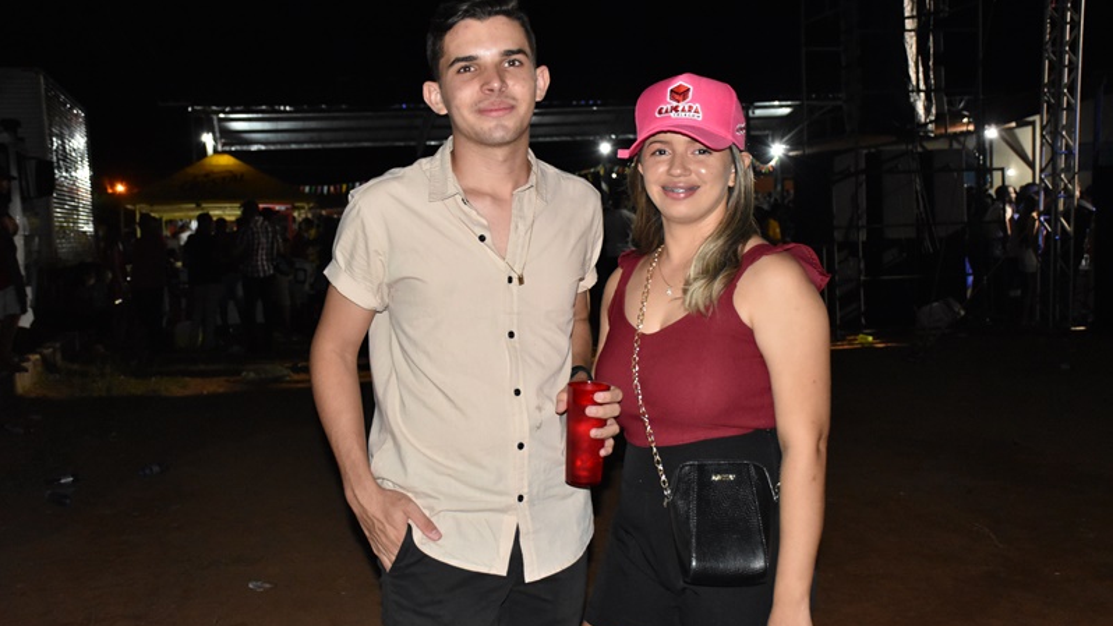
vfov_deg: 28.0
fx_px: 1255
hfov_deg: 47.8
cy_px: 299
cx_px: 556
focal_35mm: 43
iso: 3200
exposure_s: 1/100
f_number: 4
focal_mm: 27
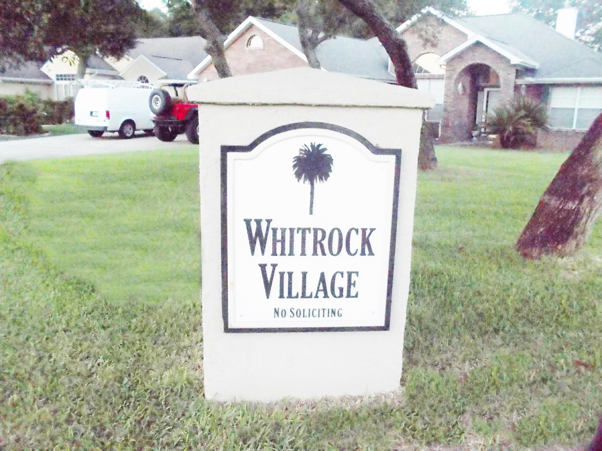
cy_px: 226
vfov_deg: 48.2
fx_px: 504
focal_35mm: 29
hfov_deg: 61.7
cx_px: 301
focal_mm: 4.1
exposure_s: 1/125
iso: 640
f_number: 3.3
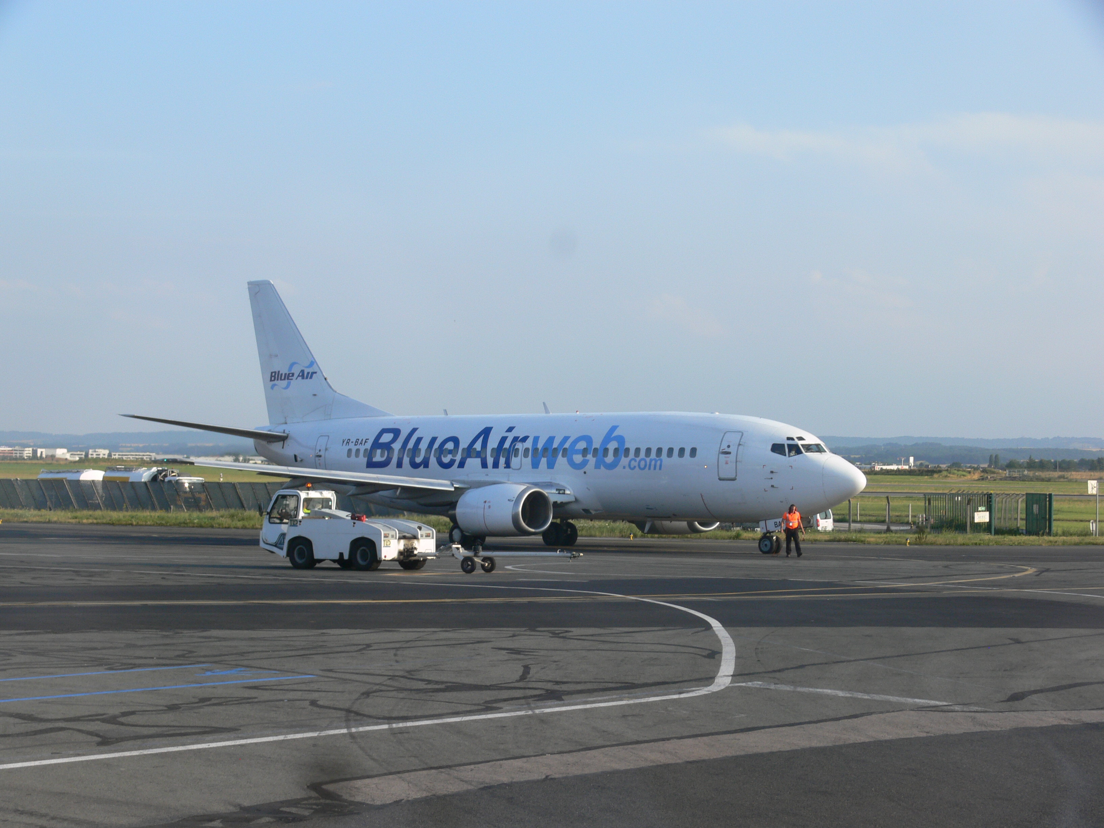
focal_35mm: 74
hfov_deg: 26.3
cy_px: 414
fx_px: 2360
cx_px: 552
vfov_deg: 19.9
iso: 80
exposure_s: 1/160
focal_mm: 15.6
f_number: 5.6
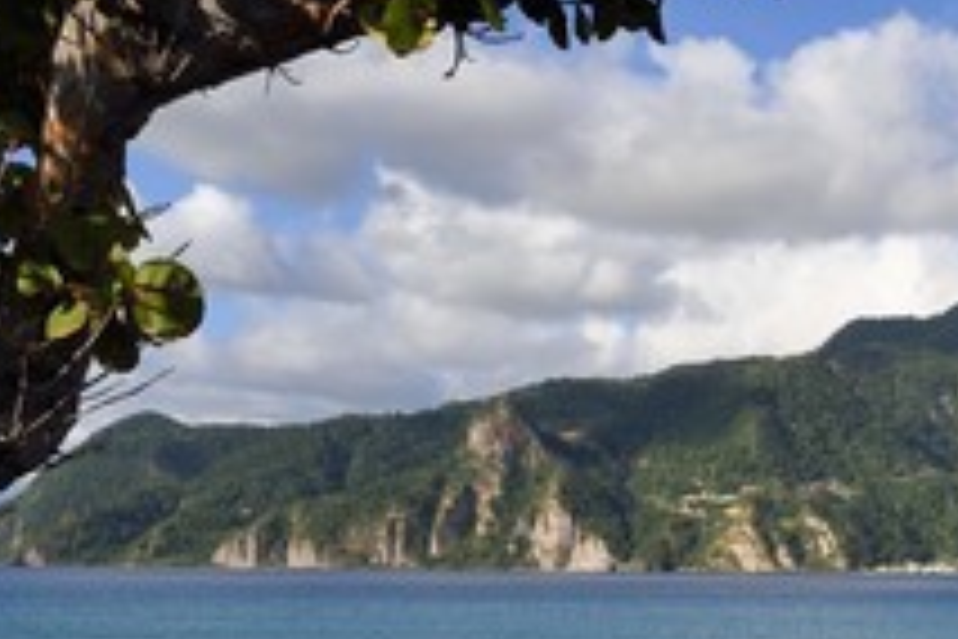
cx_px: 873
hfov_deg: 28.8
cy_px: 608
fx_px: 1783
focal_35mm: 67
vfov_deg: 19.8
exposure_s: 1/320
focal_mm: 34
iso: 200
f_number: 13
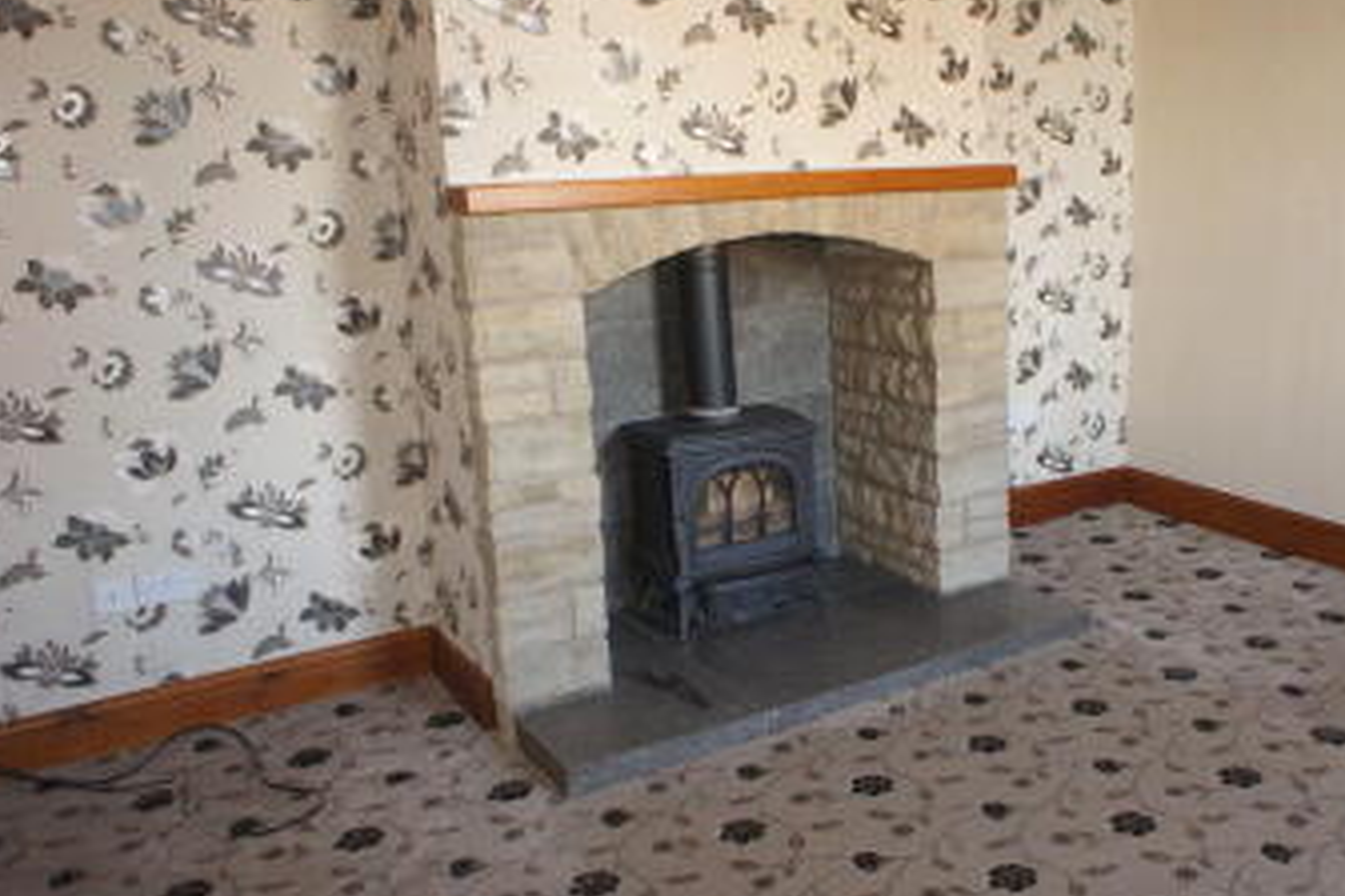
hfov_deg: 54.9
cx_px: 869
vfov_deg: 38.9
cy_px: 442
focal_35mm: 34
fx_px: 1270
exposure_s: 1/80
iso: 800
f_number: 3.2
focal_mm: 16
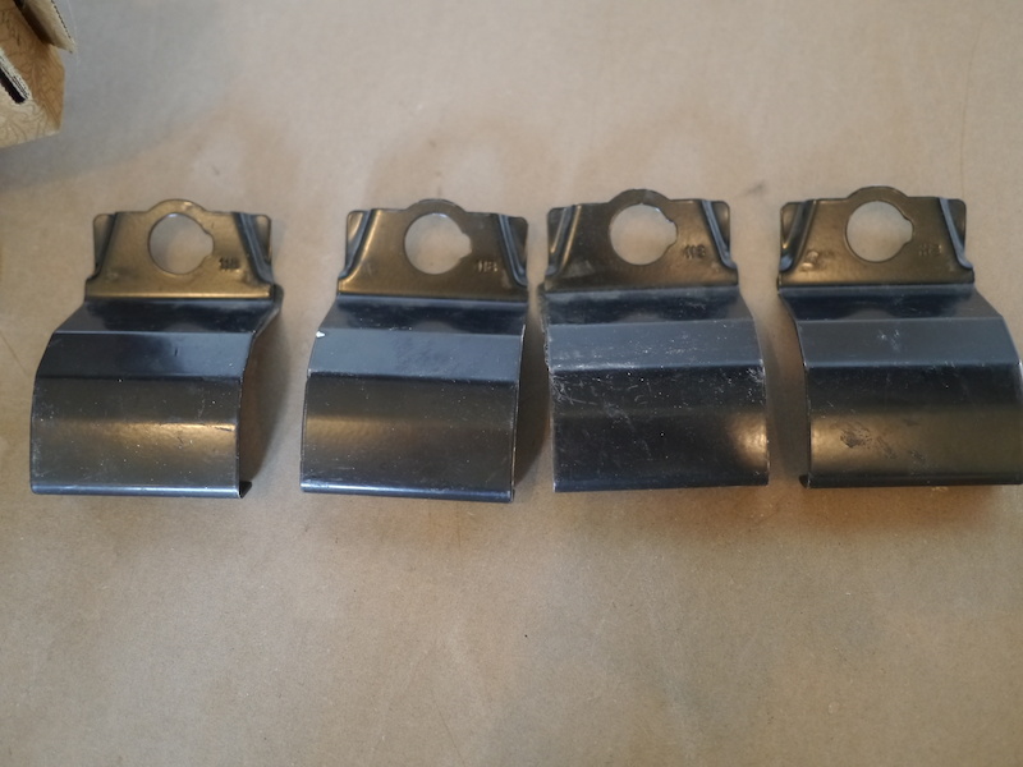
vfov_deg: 36.0
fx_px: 1182
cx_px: 512
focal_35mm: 40
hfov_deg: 46.8
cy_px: 384
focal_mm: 20
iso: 800
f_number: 1.7
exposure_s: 1/60
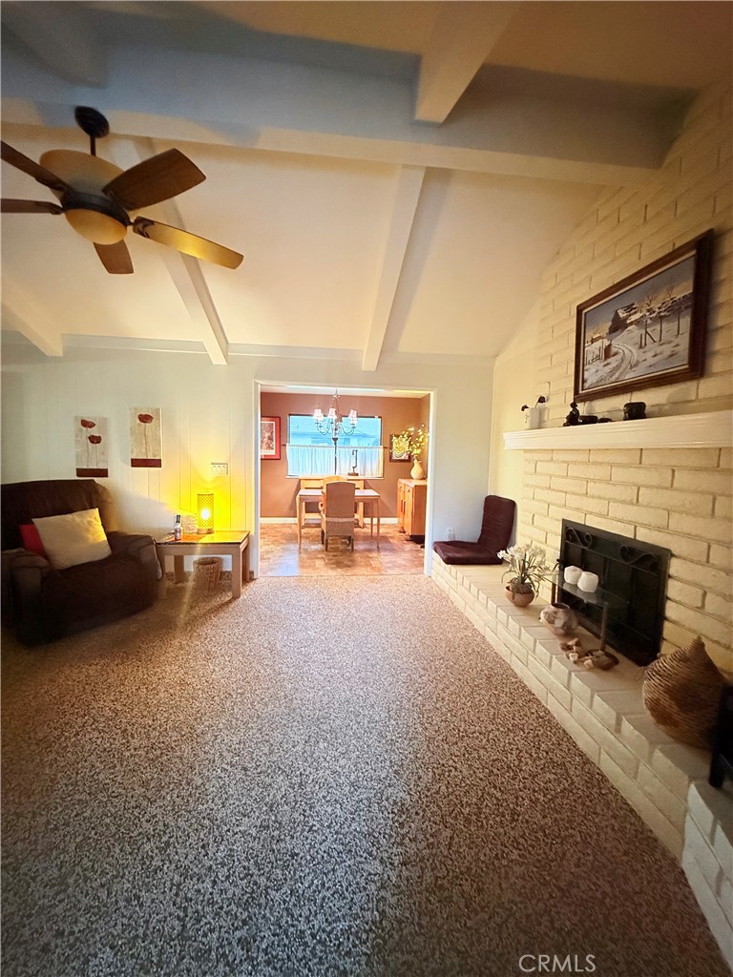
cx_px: 366
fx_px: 395
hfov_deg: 85.7
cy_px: 488
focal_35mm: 14
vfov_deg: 102.1
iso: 1250
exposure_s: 1/40
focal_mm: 2.22
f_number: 2.2
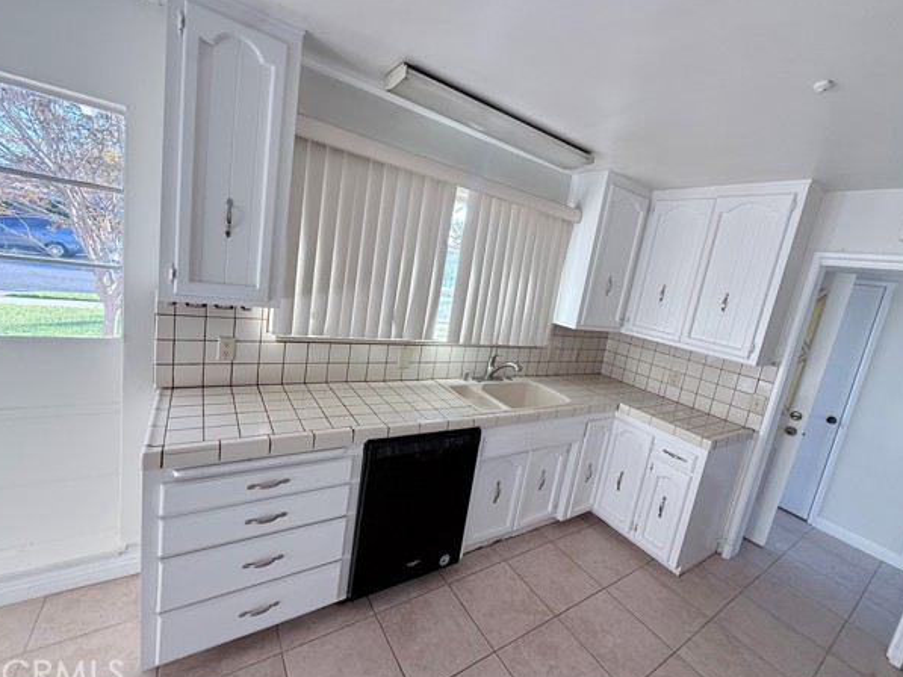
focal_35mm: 15
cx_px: 463
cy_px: 332
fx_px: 391
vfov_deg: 81.8
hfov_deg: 98.1
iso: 64
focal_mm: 2.22
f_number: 2.2
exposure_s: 1/99
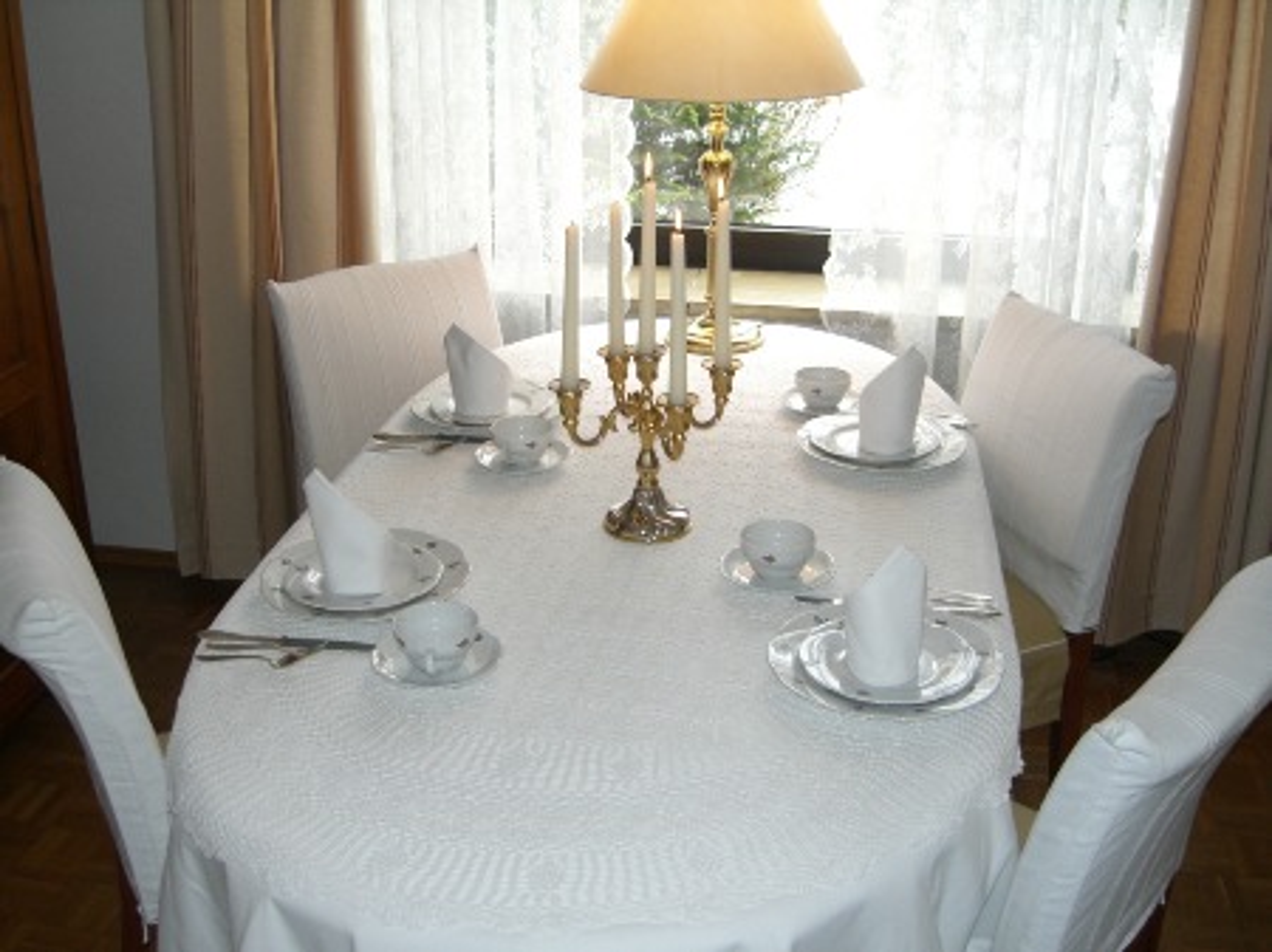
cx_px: 636
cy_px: 476
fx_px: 1396
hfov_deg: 49.0
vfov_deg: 37.7
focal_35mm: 38
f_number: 2.8
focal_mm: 7.9
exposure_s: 1/100
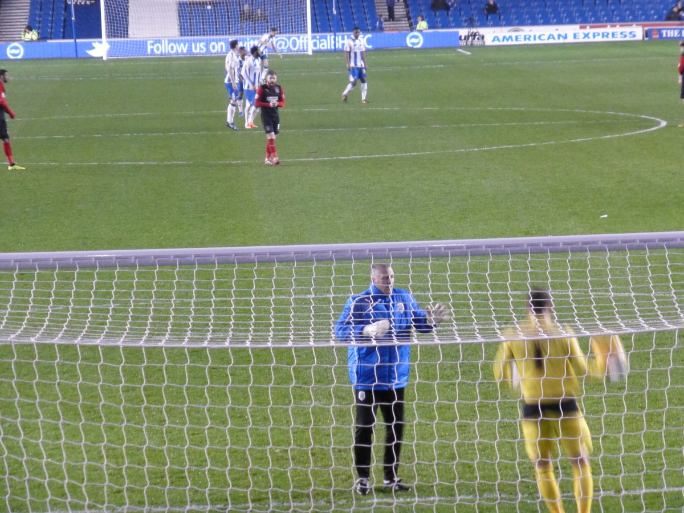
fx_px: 3478
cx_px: 342
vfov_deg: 8.4
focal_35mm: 176
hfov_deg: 11.2
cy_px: 256
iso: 800
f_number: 5.4
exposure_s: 1/25
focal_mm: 31.3
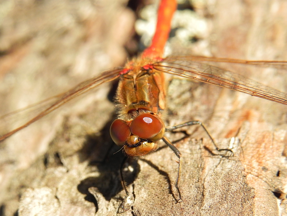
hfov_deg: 18.7
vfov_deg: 14.1
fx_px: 871
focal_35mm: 105
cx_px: 144
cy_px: 108
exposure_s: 1/173
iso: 160
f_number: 5
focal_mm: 18.8
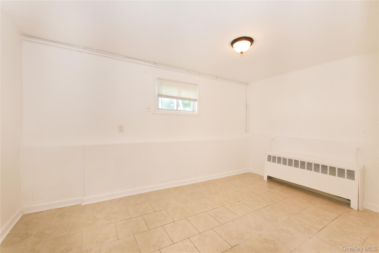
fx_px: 158
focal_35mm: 15
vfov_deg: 77.3
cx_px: 190
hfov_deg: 100.4
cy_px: 126
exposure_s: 1/10
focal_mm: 15
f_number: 22
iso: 1600
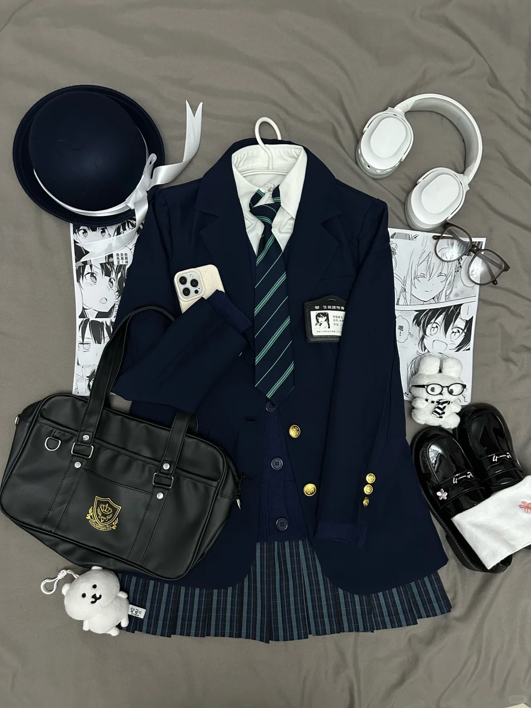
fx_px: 491
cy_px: 354
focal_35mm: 24
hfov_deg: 56.8
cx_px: 266
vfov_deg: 71.6
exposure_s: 1/50
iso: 500
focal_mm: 6.86
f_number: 1.78
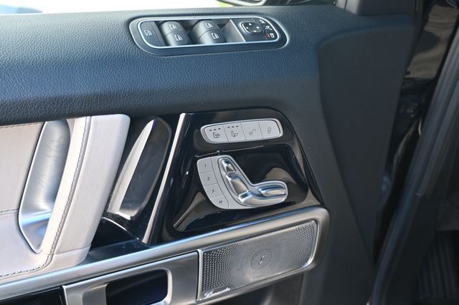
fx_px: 382
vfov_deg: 43.6
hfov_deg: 62.0
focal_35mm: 30
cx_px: 230
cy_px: 152
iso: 400
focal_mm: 20
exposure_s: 1/200
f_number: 3.8
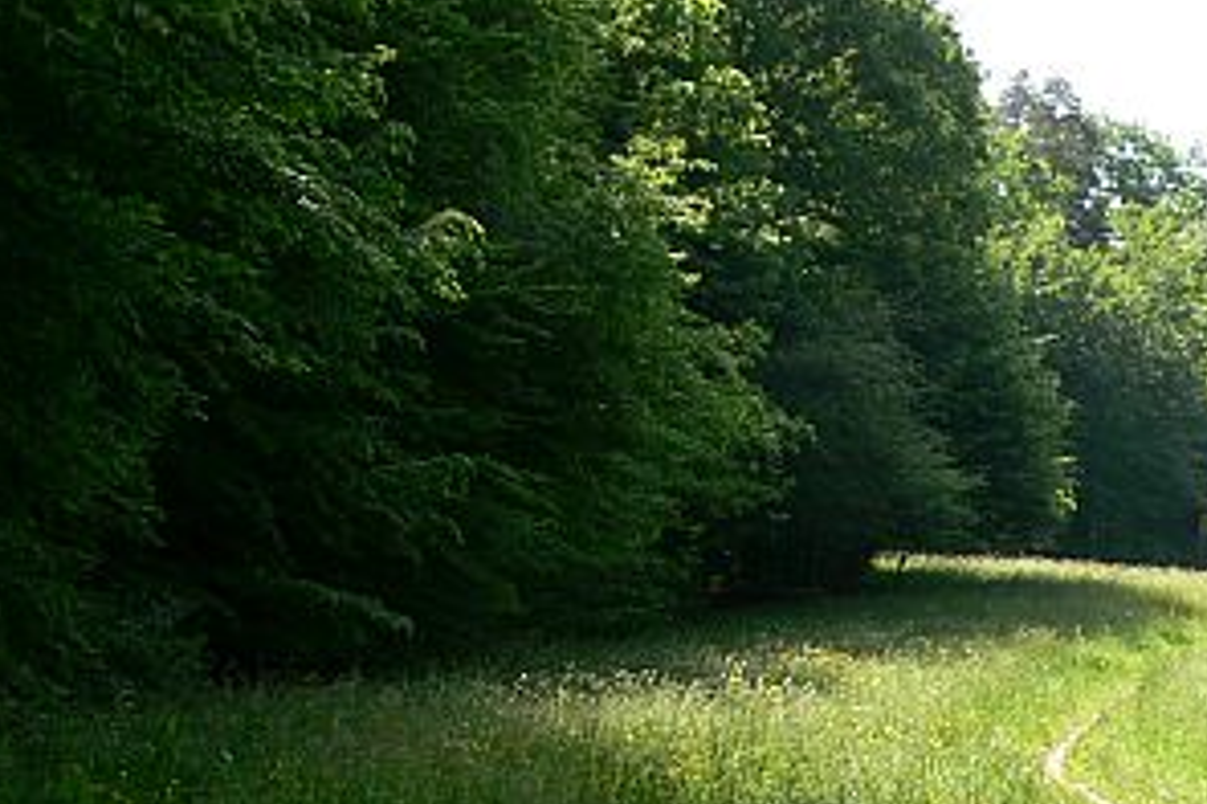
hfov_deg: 24.2
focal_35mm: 80
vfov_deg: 16.6
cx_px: 1207
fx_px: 2681
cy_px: 861
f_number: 4
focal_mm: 7.4
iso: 80
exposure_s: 1/125
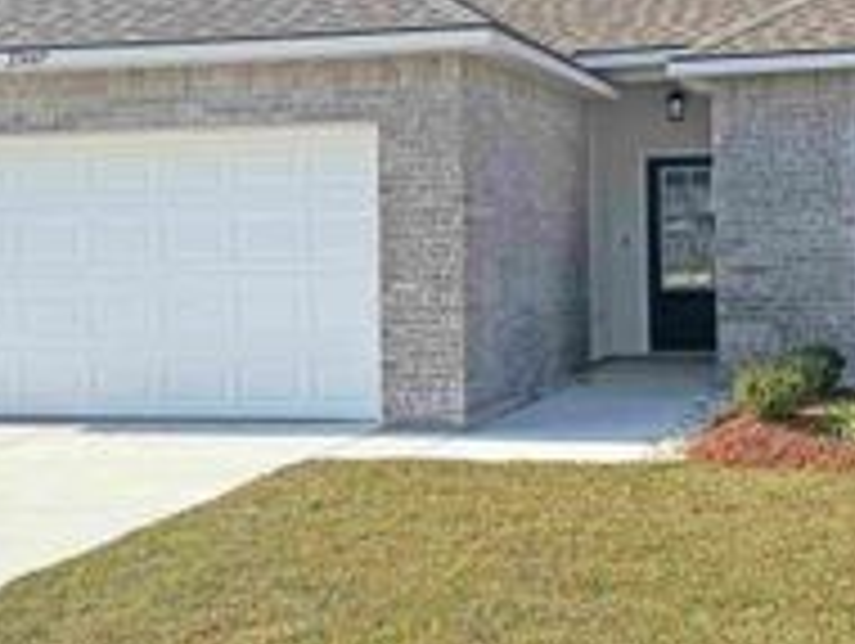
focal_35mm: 63
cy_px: 223
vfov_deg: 23.2
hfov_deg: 30.6
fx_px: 1558
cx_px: 513
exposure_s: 1/4950
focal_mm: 6.76
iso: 80
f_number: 1.78
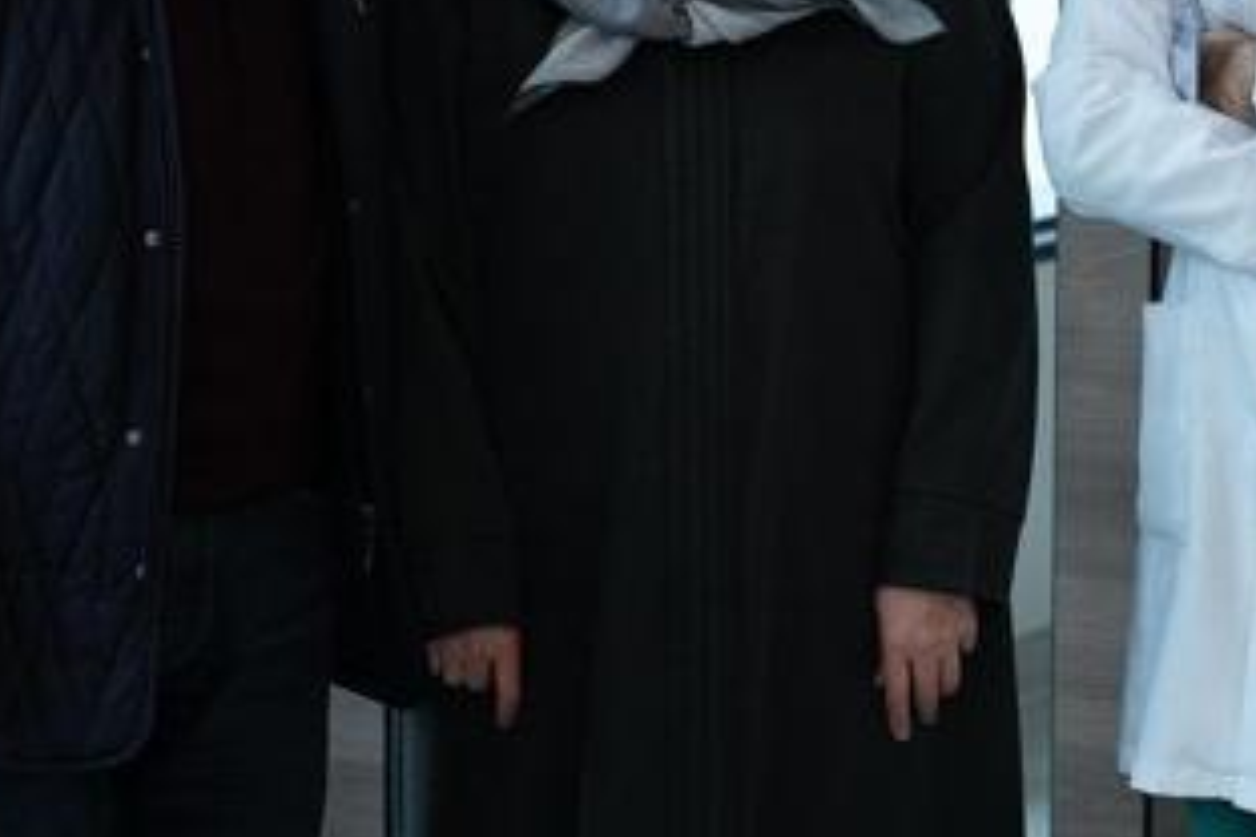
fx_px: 4814
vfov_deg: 9.9
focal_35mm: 138
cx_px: 743
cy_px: 20
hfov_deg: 14.9
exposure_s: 1/640
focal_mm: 70
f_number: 5
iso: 2000
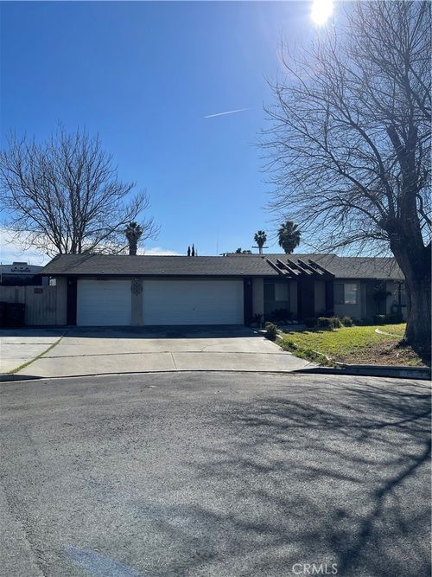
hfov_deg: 54.9
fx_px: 416
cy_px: 288
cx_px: 216
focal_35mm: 25
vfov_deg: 69.4
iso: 32
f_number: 1.6
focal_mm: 5.1
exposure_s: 1/6250
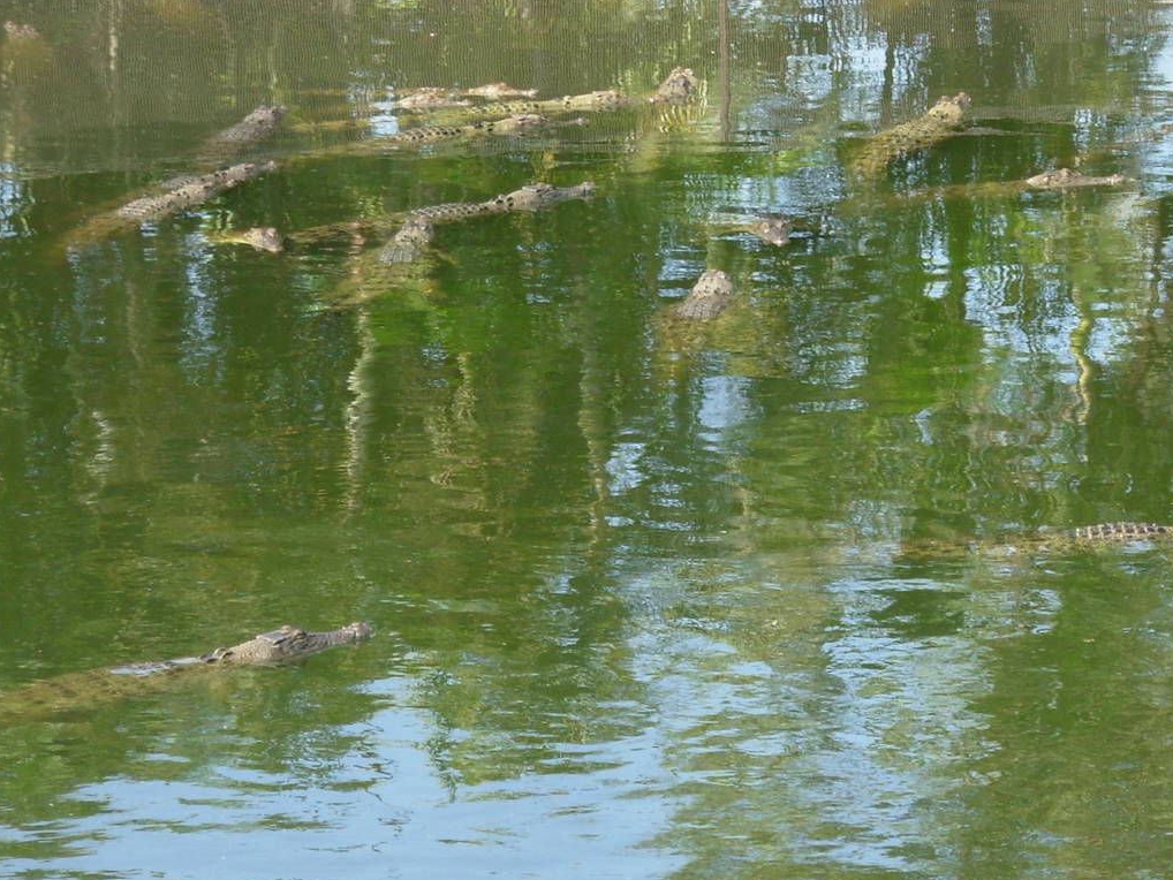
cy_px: 454
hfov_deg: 11.2
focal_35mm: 176
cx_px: 909
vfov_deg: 8.4
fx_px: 5965
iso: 50
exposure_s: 1/128
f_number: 4.2
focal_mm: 18.6
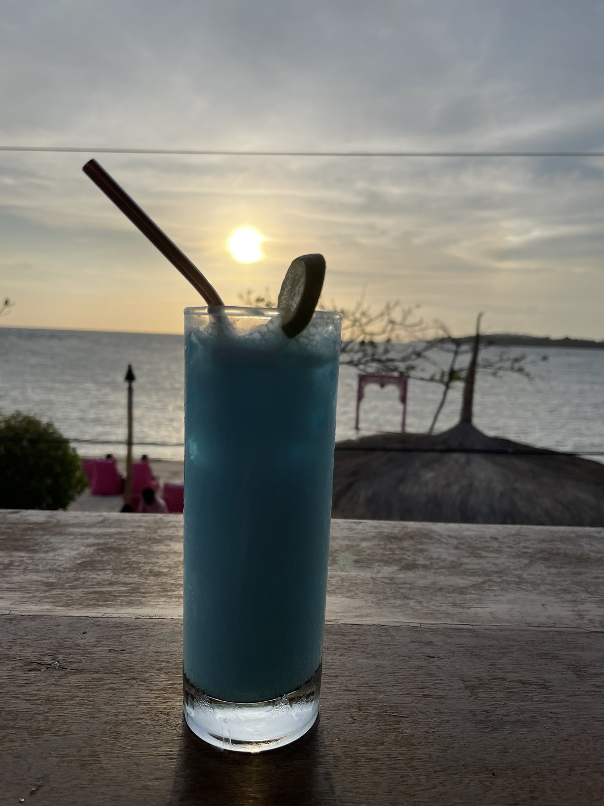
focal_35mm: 26
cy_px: 403
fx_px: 605
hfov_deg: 53.1
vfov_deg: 67.3
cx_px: 302
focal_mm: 4.2
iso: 32
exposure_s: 1/5814
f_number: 1.6
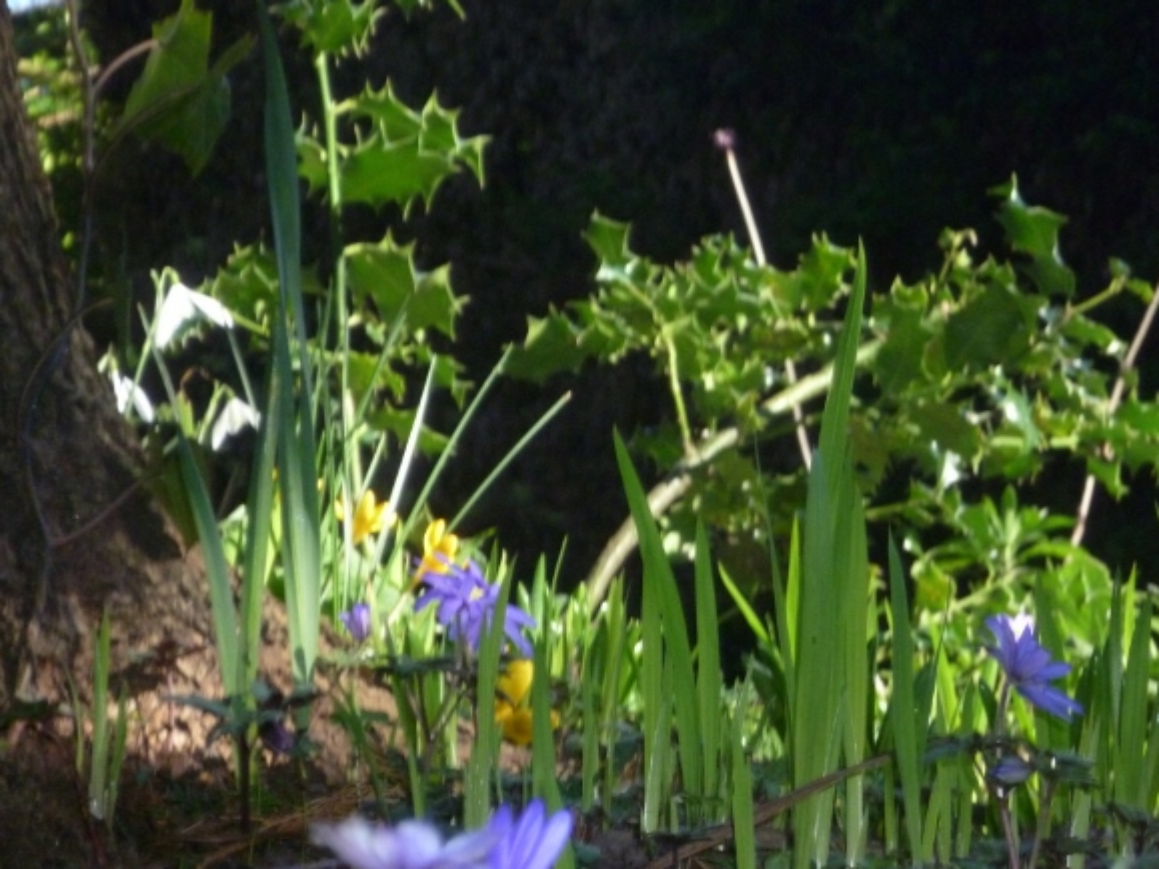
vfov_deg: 10.2
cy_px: 449
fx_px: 4887
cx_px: 578
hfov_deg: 13.5
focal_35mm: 146
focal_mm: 23.5
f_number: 6.7
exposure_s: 1/250
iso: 400
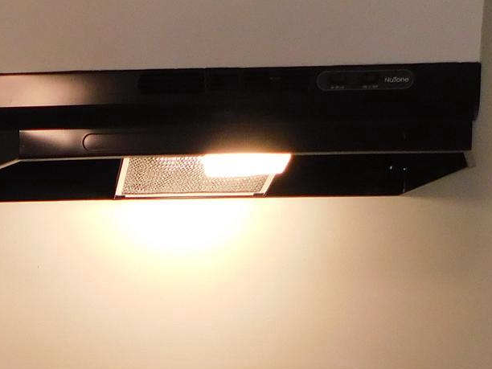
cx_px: -84
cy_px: 501
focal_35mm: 77
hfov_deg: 23.4
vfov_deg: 17.7
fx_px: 1094
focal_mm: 4
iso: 200
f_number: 3
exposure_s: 1/30
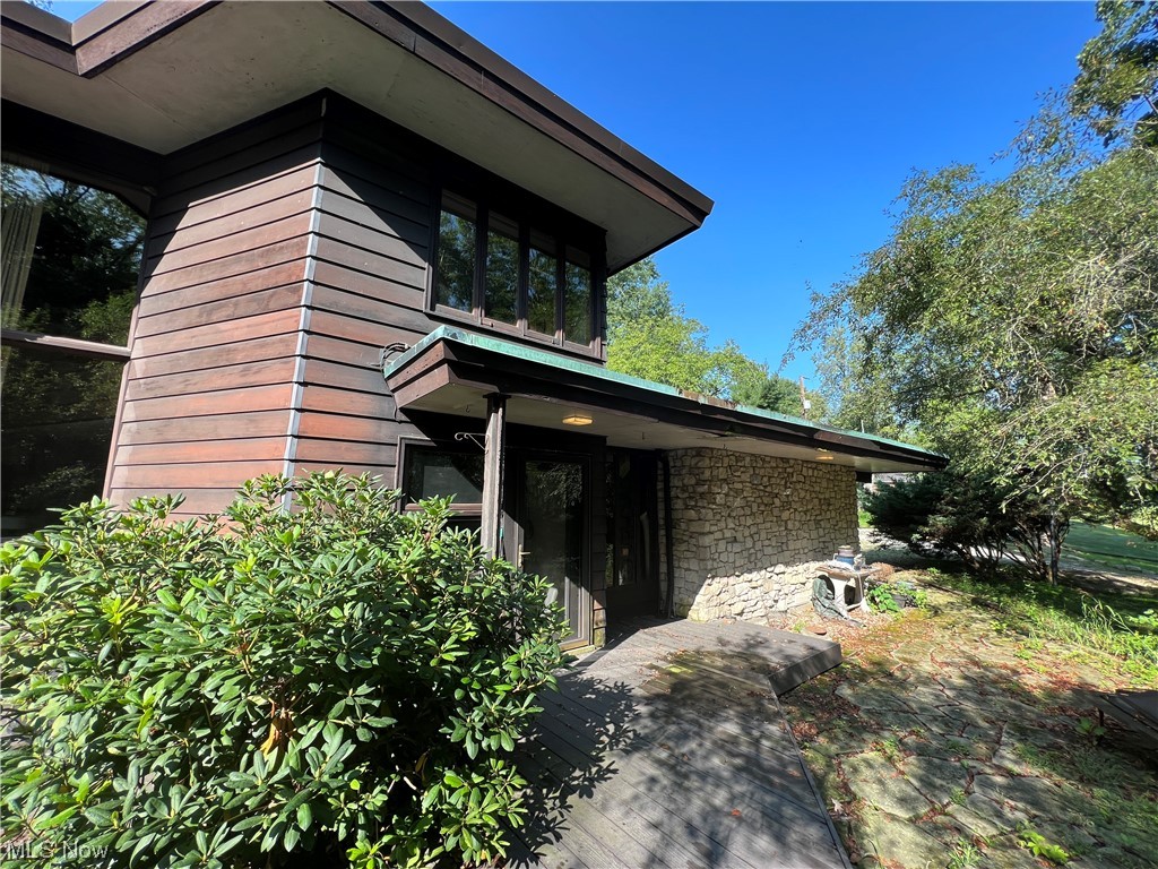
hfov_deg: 106.2
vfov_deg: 89.9
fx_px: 435
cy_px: 434
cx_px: 579
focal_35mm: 13
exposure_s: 1/311
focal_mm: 1.57
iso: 32
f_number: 1.8
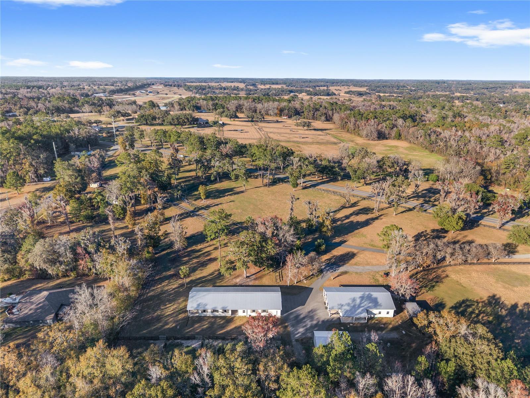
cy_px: 199
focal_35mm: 24
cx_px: 265
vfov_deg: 56.8
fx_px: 367
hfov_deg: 71.6
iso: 250
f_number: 1.8
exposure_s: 1/3000
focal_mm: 8.67
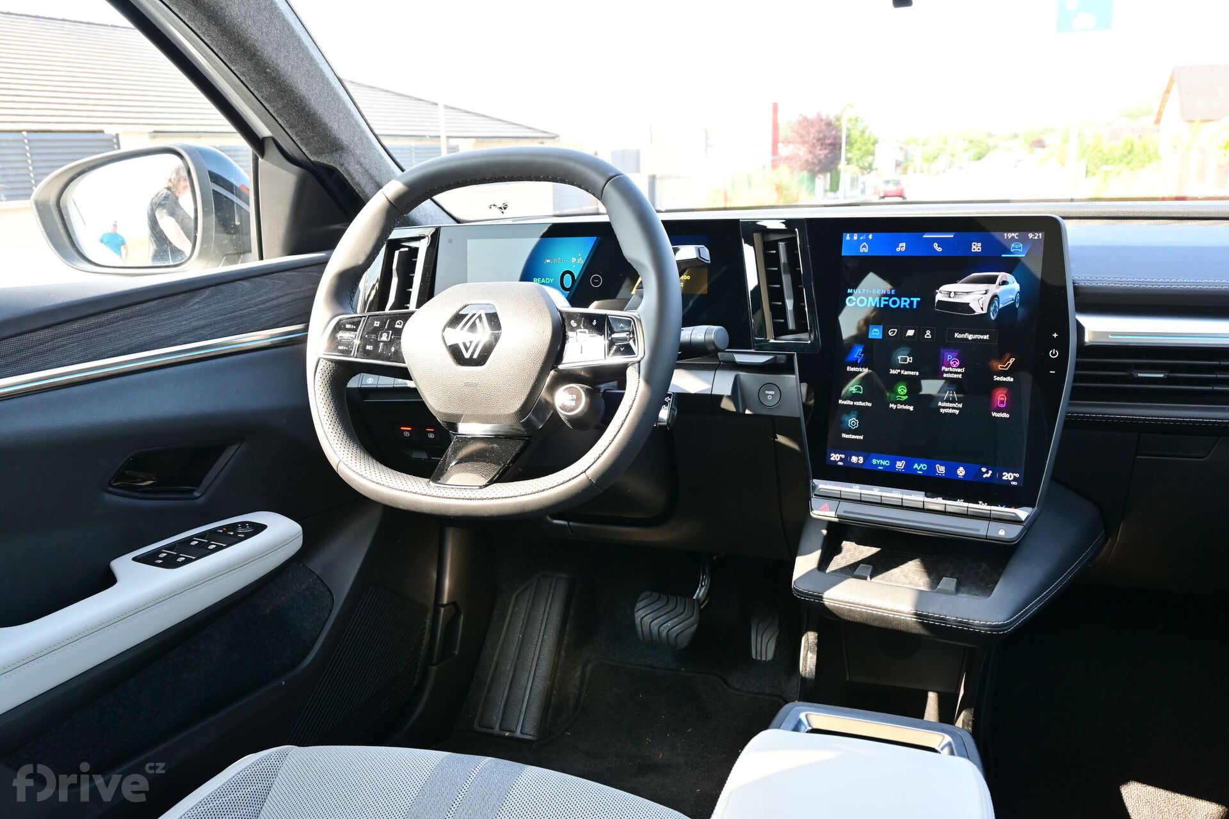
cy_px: 410
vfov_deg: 45.7
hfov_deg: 64.6
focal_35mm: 28
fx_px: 973
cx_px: 614
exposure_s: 1/50
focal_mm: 19
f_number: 6.3
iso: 250
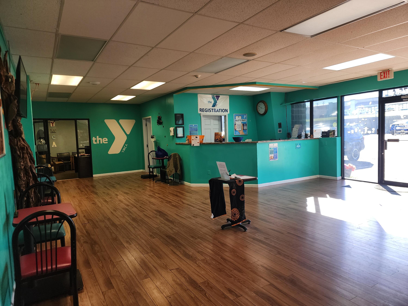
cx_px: 204
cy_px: 153
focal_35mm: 23
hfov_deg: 73.9
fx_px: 271
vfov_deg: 58.9
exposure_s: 1/180
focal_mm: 6.4
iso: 100
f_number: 1.8
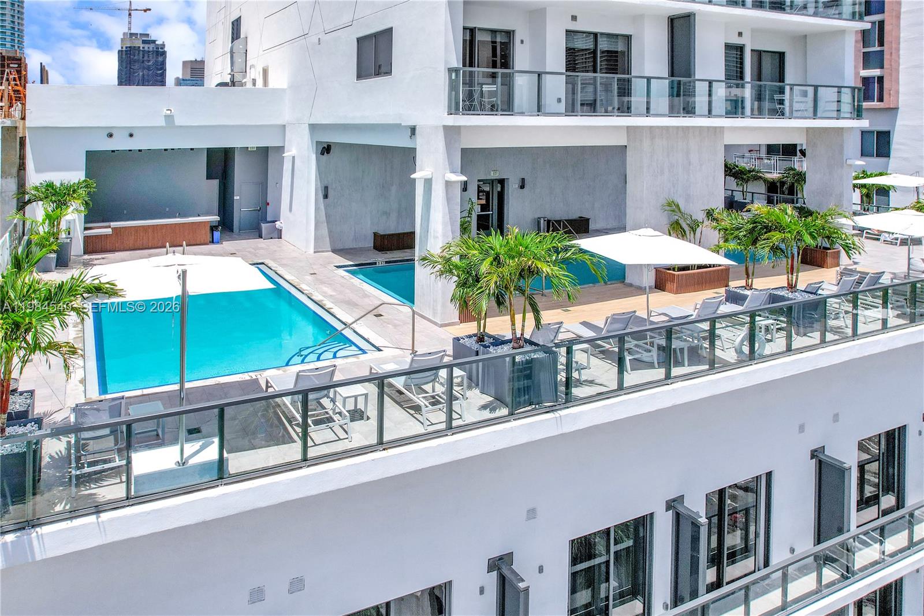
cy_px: 308
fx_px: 565
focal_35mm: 22
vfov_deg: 57.2
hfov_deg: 78.6
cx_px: 462
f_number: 2.8
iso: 110
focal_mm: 8.38
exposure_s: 1/2500
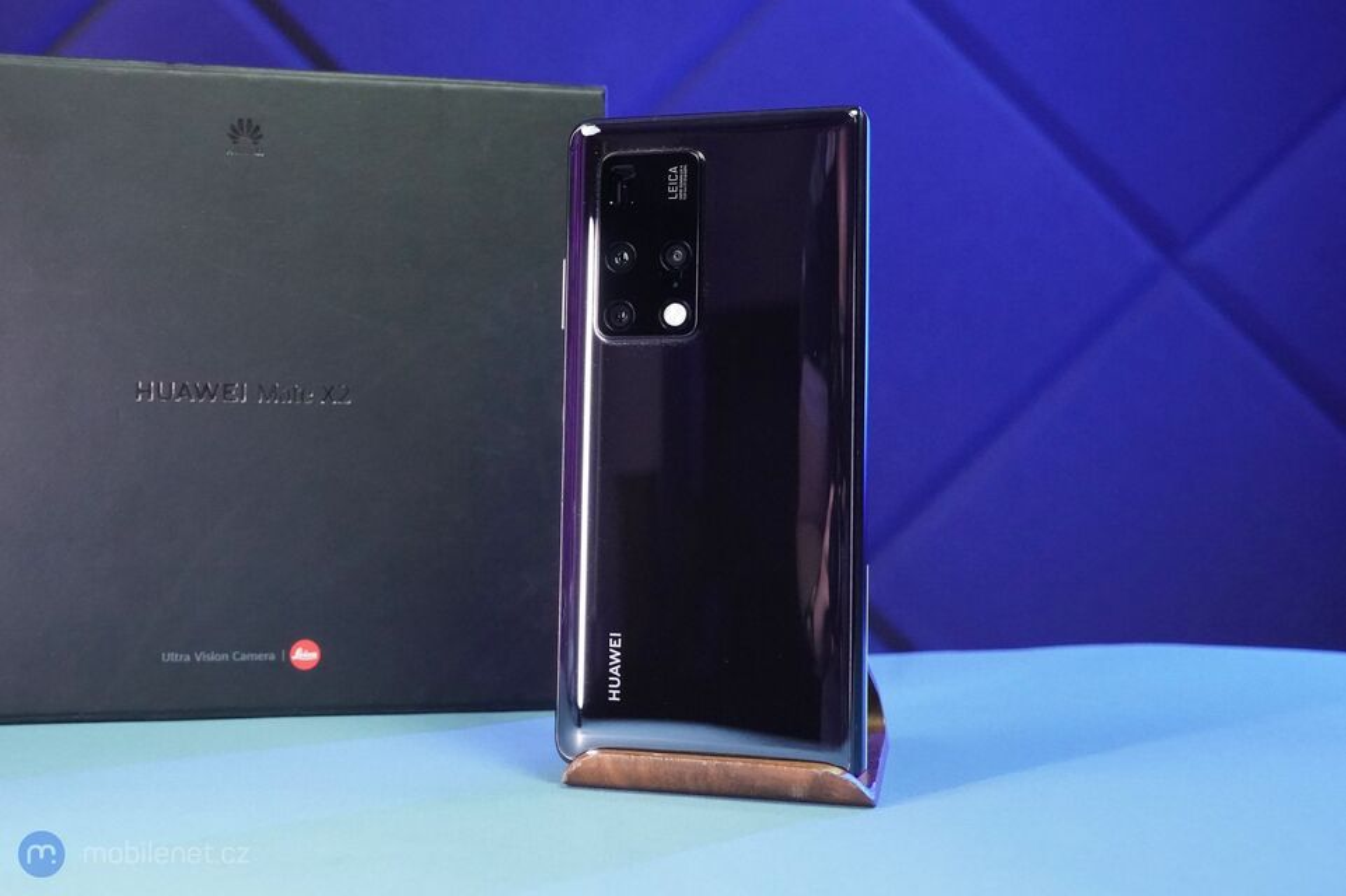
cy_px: 448
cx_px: 673
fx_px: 1308
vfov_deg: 37.8
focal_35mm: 35
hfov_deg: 54.5
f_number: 8
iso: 12800
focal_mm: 35
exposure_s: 1/250
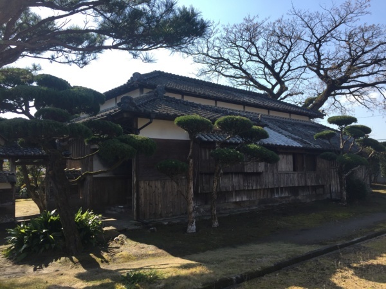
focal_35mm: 29
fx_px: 323
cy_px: 144
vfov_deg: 48.2
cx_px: 193
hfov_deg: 61.7
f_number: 2.2
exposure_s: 1/1041
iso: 32
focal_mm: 4.15
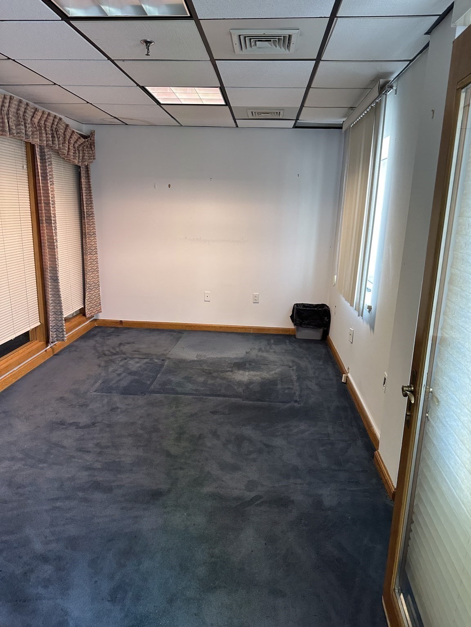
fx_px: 435
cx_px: 236
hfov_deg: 56.8
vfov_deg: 71.6
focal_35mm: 24
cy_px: 314
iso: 125
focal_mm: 6.86
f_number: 1.78
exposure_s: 1/60
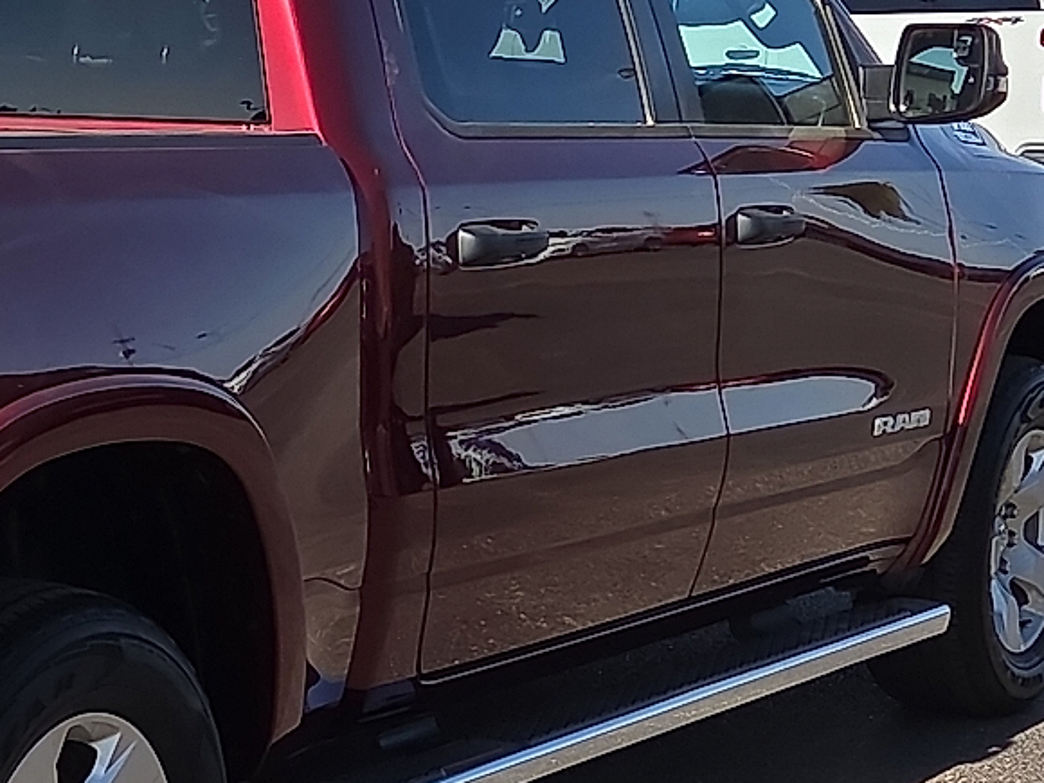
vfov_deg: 14.5
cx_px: -193
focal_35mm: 102
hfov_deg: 18.3
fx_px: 3076
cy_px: 317
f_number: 1.8
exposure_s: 1/1429
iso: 25
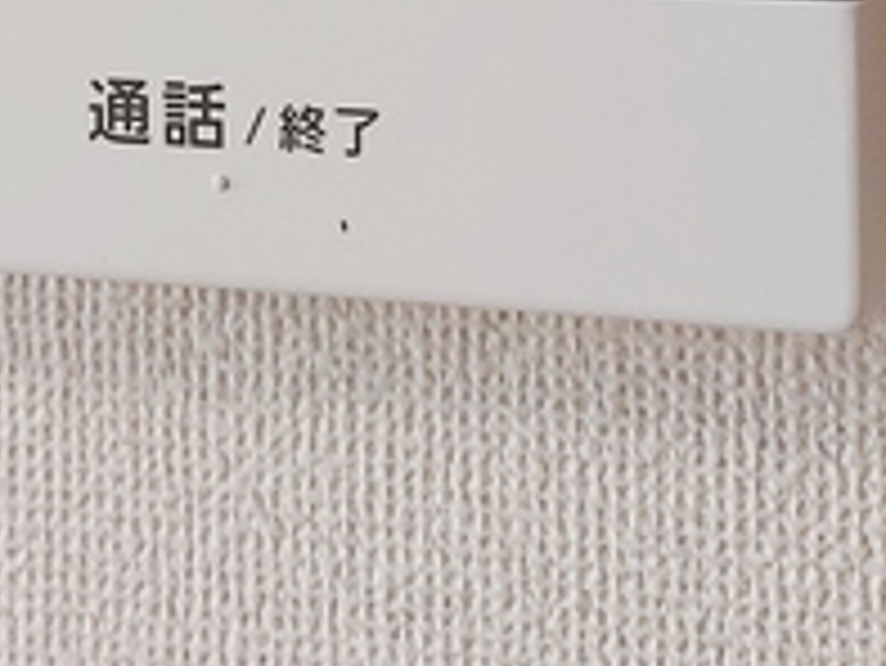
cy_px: -572
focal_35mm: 117
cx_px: 225
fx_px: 2996
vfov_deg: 11.6
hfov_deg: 16.7
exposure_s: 1/24
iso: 32
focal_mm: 5.23
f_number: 1.8
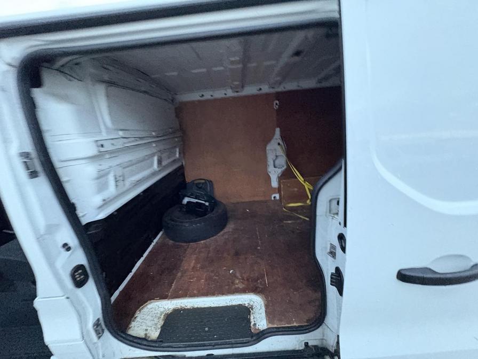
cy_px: 180
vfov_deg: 85.7
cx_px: 239
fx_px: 193
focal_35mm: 14
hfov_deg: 102.1
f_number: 2.2
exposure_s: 1/40
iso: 1000
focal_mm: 2.22
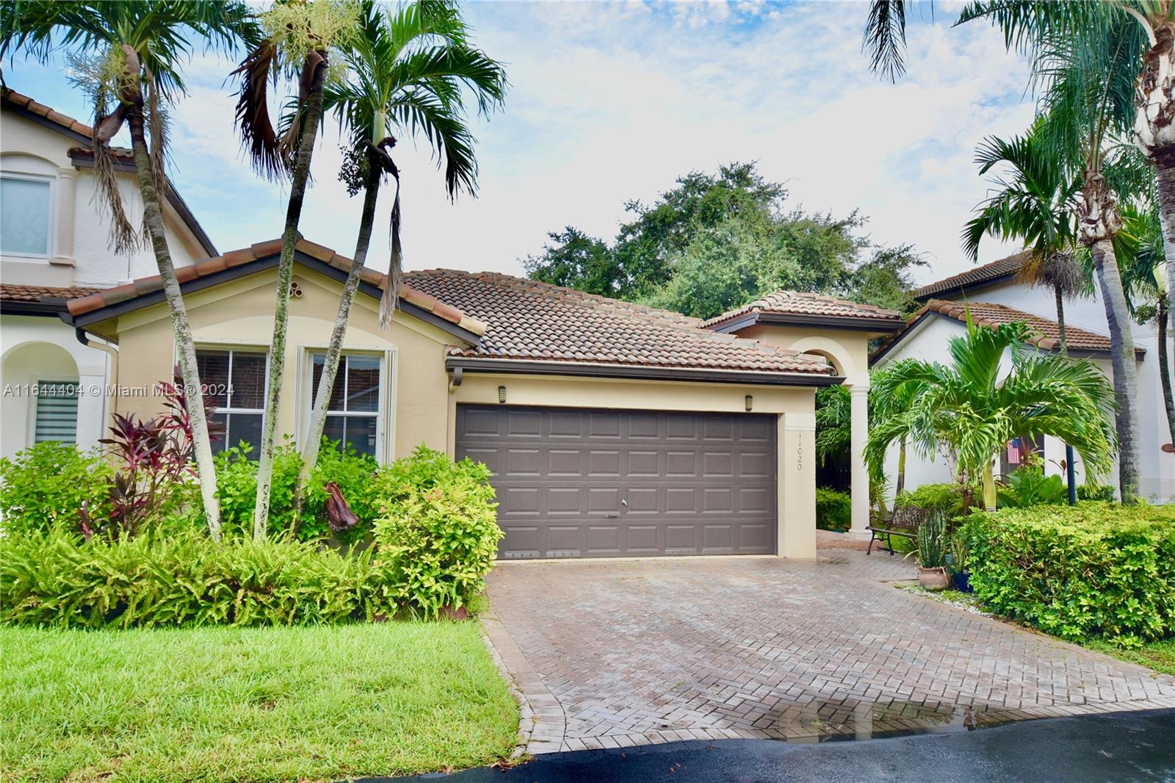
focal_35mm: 26
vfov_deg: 50.4
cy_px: 392
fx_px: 832
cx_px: 588
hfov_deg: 70.4
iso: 400
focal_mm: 17
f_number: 6.3
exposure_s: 1/160
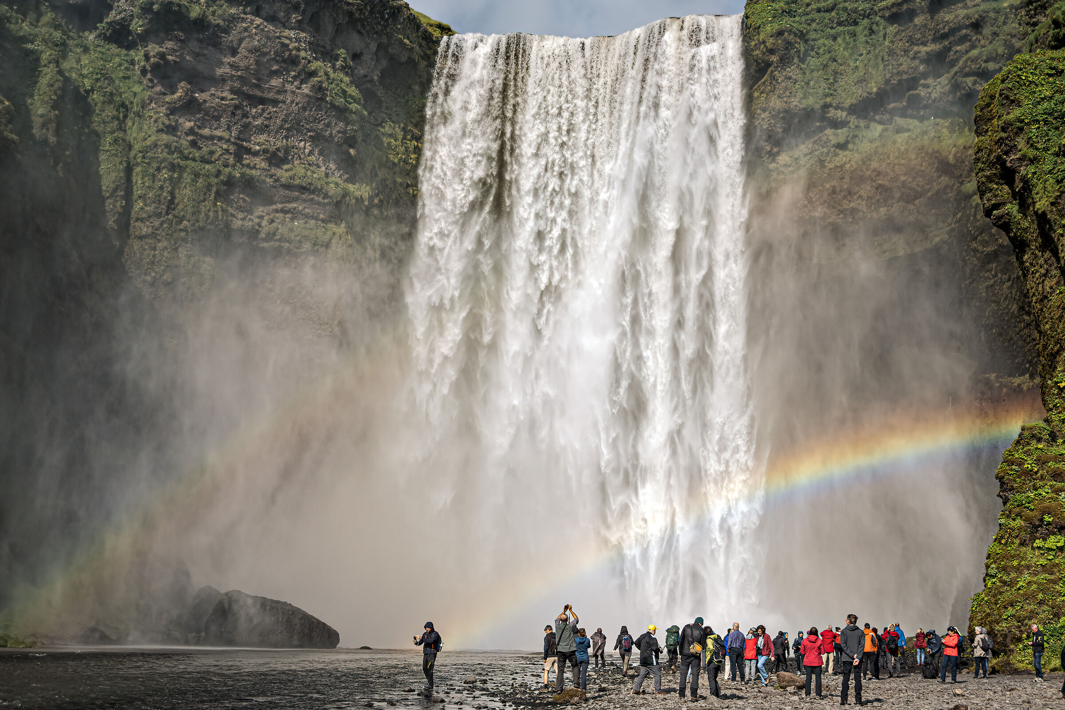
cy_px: 355
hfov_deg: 41.1
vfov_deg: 28.1
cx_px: 532
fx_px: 1420
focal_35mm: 48
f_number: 4
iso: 64
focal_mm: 18.24
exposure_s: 1/640
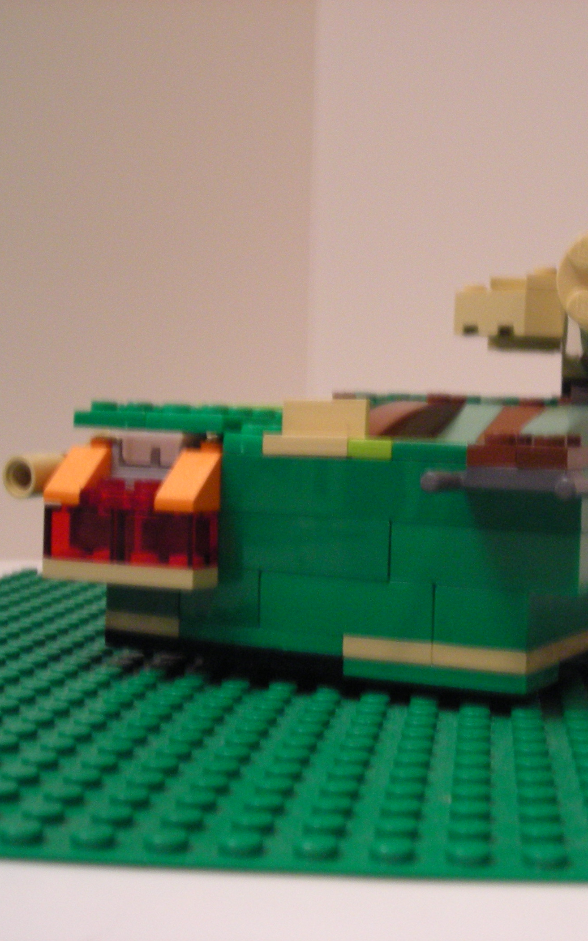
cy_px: 472
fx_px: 1385
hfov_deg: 23.8
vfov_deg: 37.5
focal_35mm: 54
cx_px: 419
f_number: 3.2
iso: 200
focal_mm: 6.3
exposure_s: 1/10.4
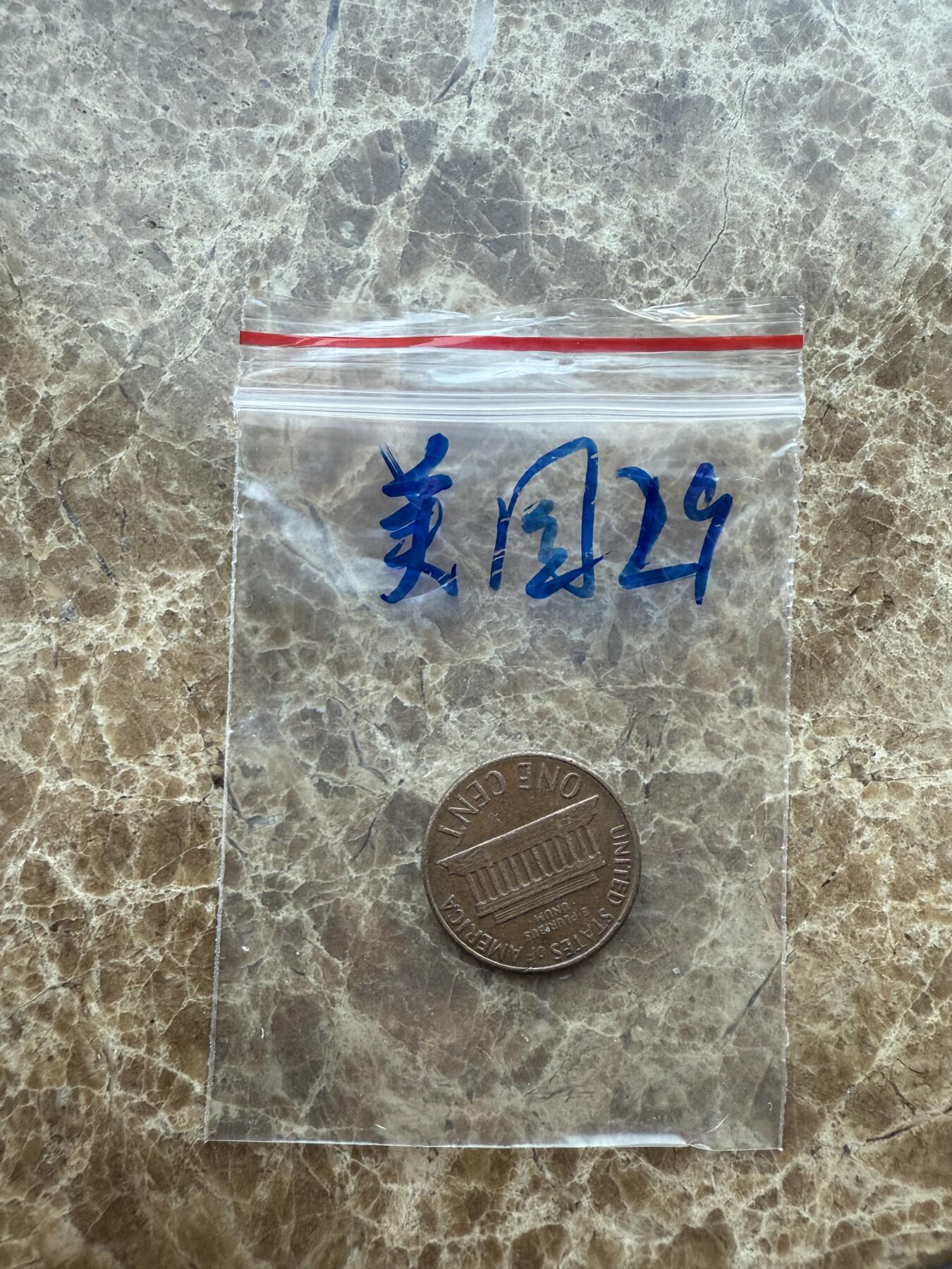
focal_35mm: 24
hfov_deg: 56.8
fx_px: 880
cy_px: 634
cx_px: 476
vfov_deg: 71.6
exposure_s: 1/99
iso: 125
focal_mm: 2.22
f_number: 2.2
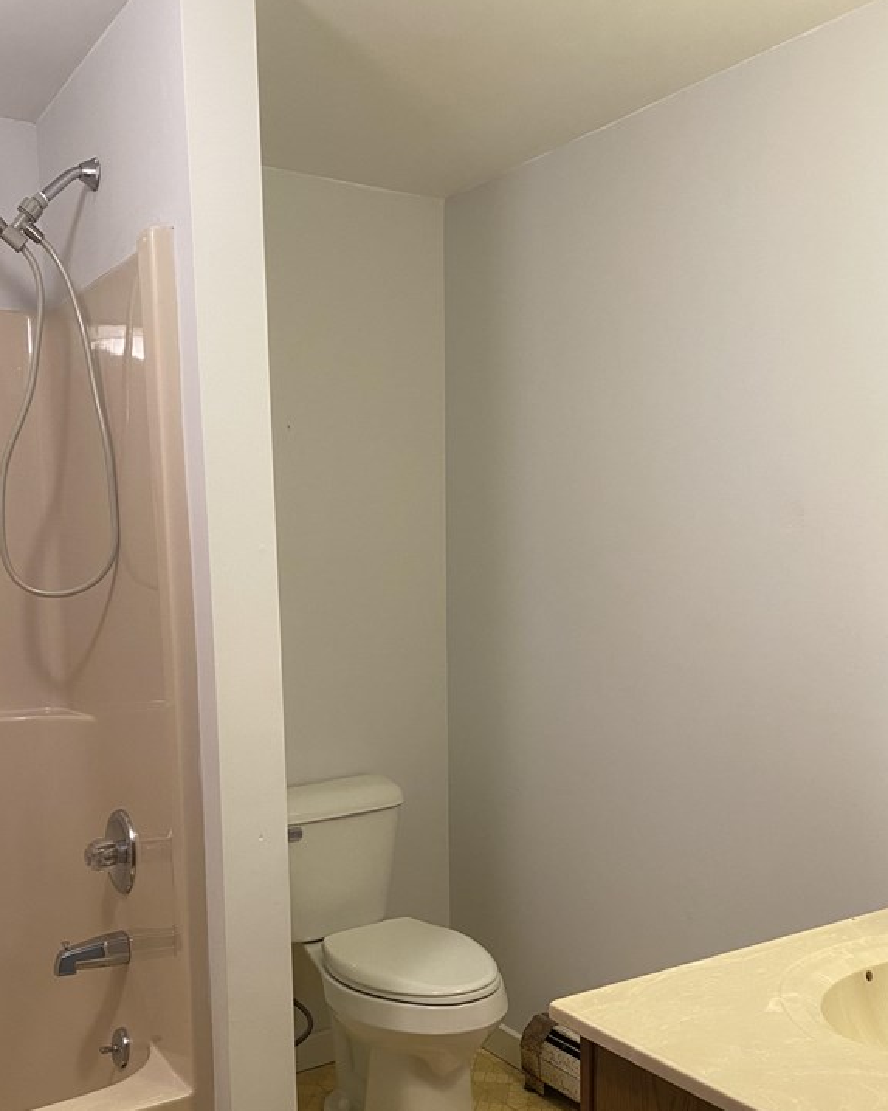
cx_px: 420
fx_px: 1118
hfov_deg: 43.3
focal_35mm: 34
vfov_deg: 52.3
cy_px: 700
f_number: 1.8
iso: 125
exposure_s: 1/60
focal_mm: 4.25
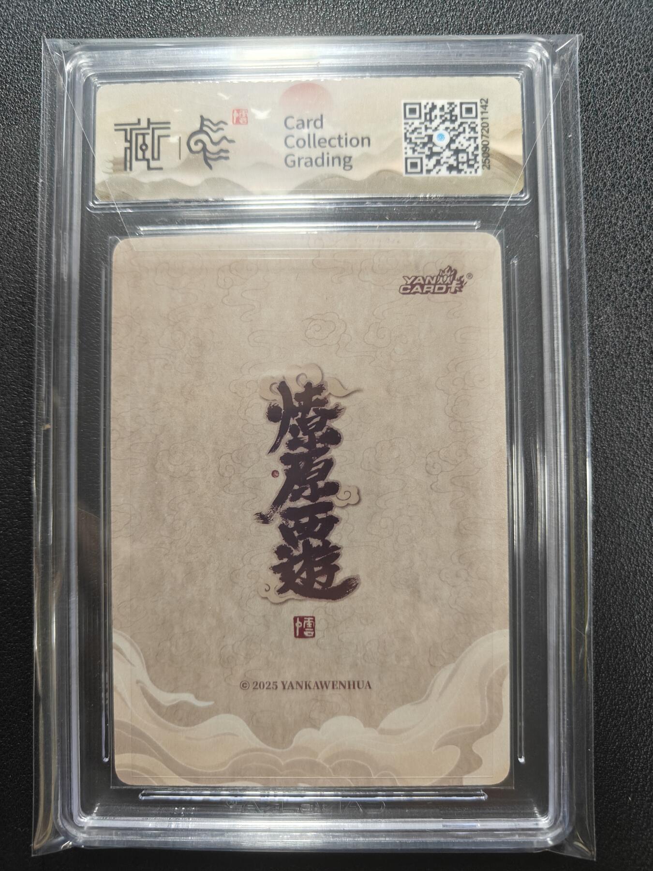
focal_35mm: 24
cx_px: 326
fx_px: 604
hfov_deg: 56.8
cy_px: 436
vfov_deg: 71.6
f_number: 1.8
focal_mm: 5.59
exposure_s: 1/50
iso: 200
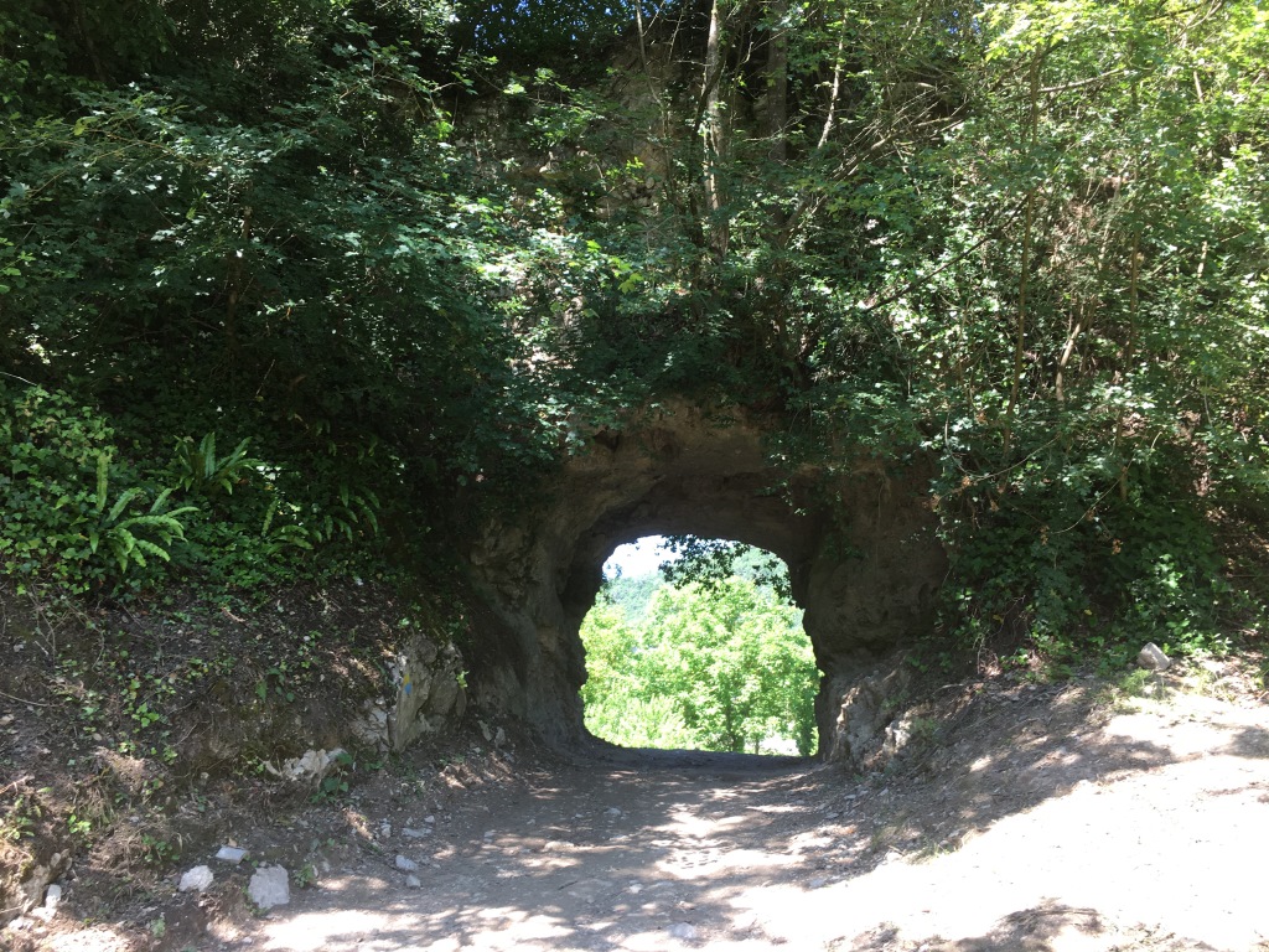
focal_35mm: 29
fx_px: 1063
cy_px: 476
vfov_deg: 48.2
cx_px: 634
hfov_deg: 61.7
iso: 25
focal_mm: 4.15
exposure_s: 1/100
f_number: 2.2
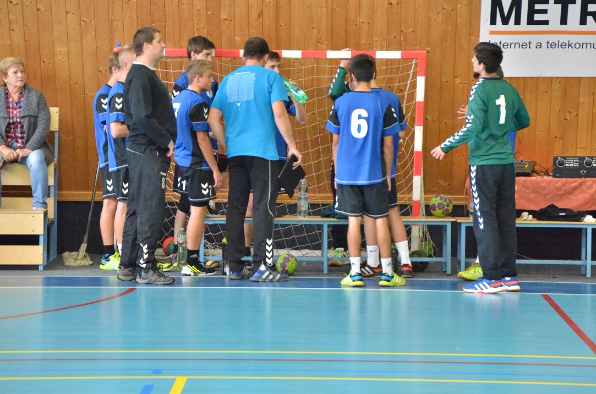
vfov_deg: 7.8
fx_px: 2882
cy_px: 178
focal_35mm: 175
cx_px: 306
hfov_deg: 11.8
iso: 6400
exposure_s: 1/250
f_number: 5.6
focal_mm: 105
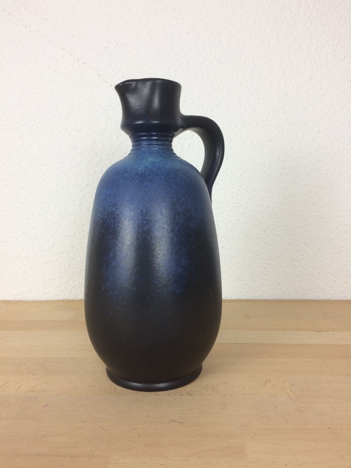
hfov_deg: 48.2
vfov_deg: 61.7
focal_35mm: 29
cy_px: 234
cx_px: 176
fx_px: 392
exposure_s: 1/50
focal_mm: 4.15
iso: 40
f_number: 2.2
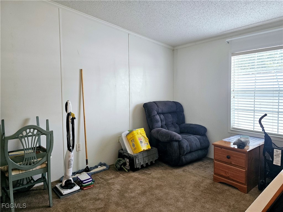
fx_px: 188
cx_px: 142
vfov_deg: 58.9
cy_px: 106
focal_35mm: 23
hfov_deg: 73.9
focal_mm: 6.3
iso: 250
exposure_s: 1/208
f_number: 1.7
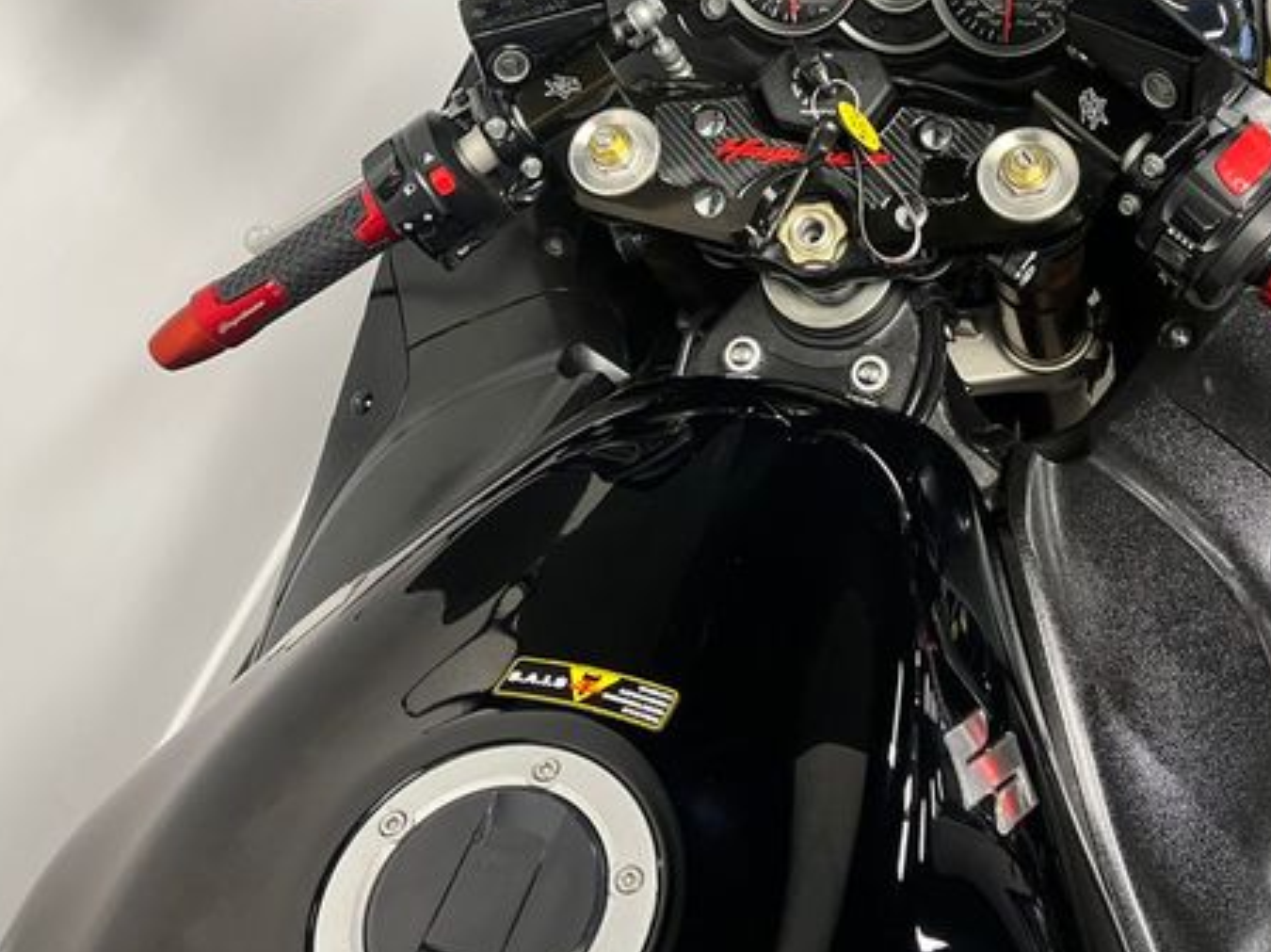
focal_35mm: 37
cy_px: 331
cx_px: 816
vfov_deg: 38.3
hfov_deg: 49.5
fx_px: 1358
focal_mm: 5.1
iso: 250
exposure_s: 1/50
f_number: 1.6
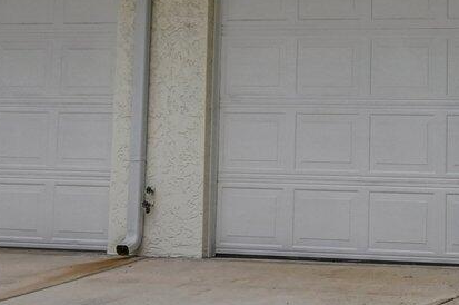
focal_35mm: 134
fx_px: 1706
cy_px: -270
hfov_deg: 15.1
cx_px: 463
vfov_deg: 9.6
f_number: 8
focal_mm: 27
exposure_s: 1/1000
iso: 800
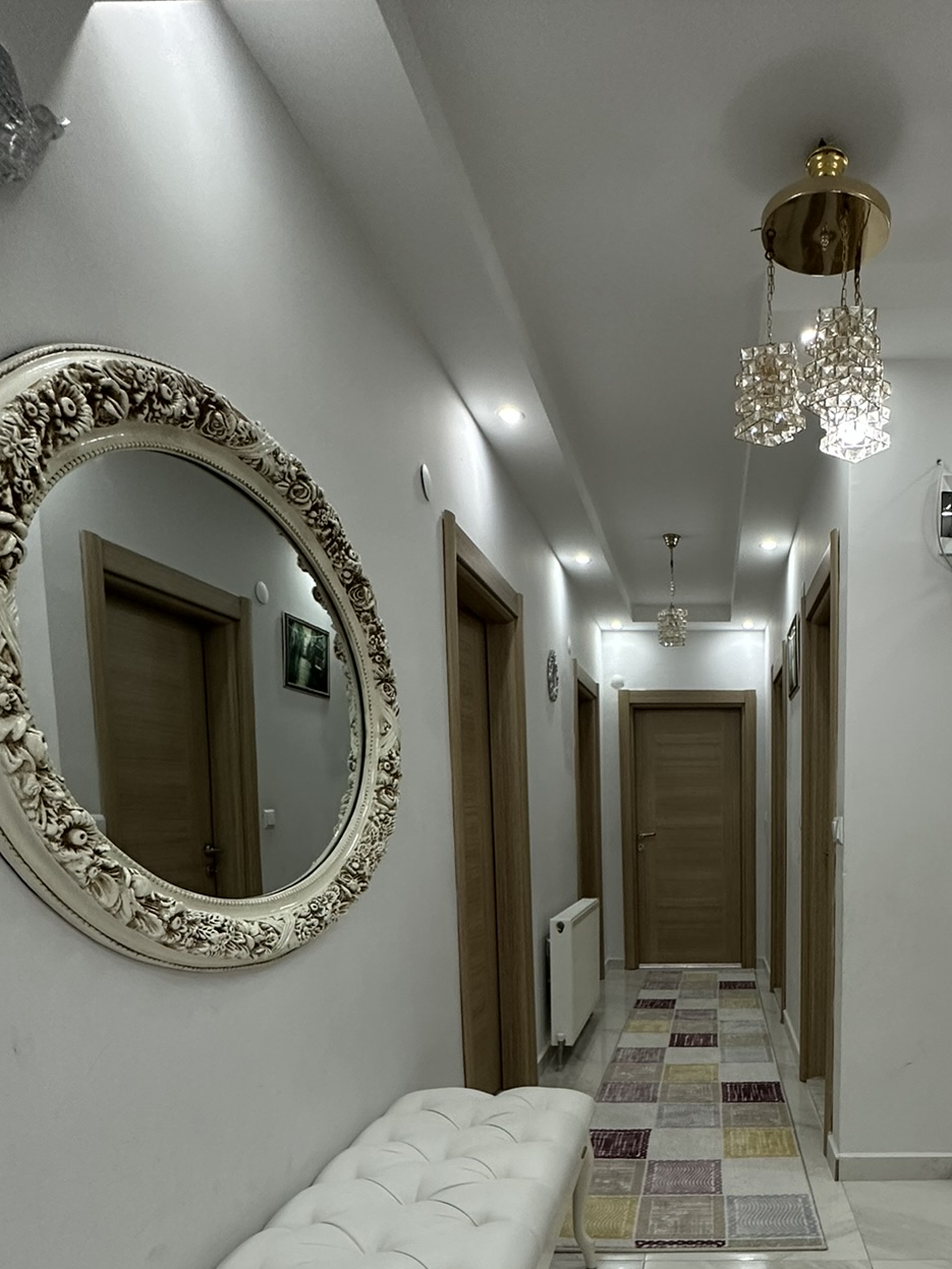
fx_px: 844
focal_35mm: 23
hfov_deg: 56.1
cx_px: 708
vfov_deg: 70.3
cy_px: 909
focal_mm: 2.22
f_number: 2.2
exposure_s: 1/100
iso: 200
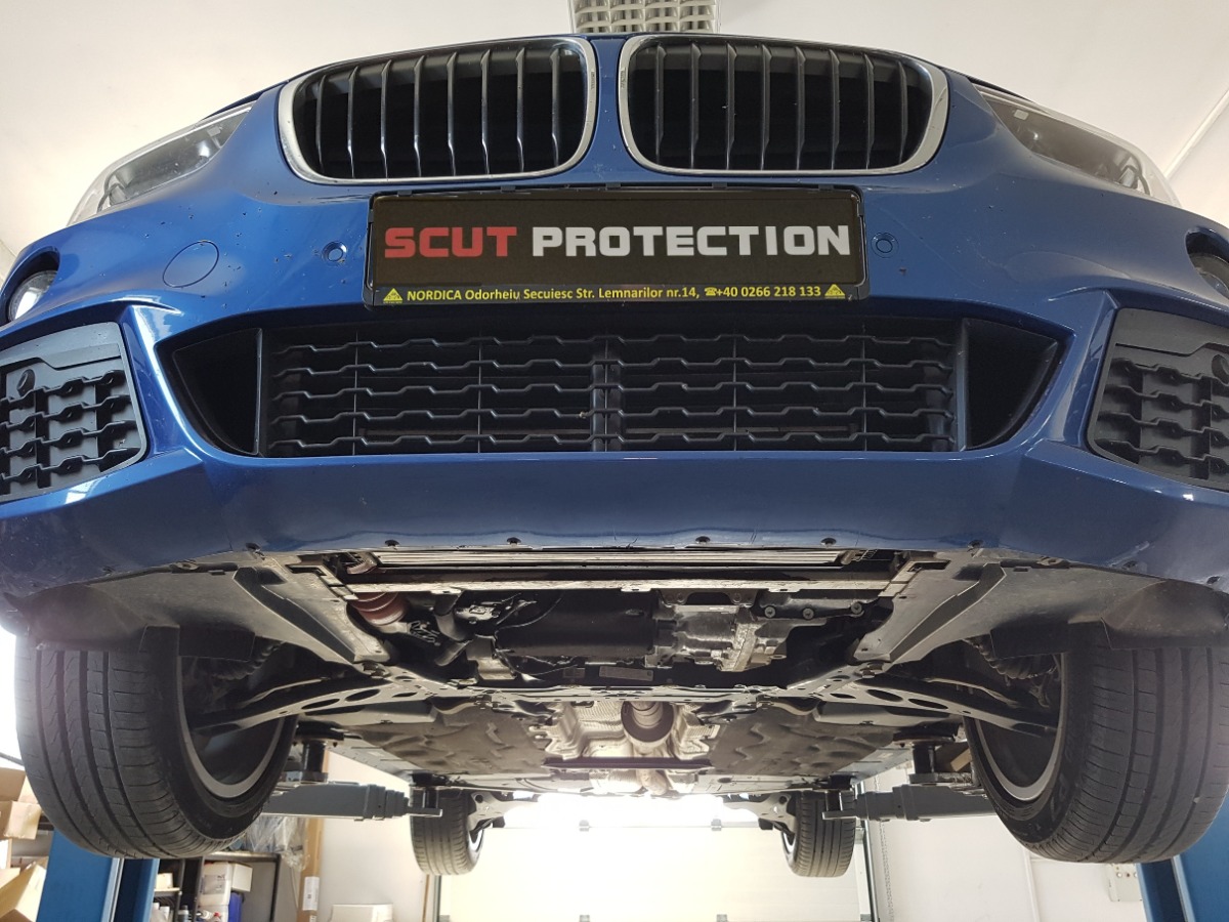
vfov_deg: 53.1
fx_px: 923
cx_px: 614
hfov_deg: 67.3
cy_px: 461
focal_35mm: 26
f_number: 1.7
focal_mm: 4.2
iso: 100
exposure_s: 1/50
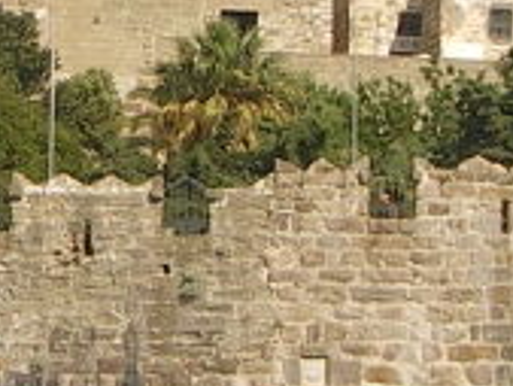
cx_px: -492
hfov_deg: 3.9
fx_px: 7385
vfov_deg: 3.0
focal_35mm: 498
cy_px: 146
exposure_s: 1/250
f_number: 6.5
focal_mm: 12.3
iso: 50
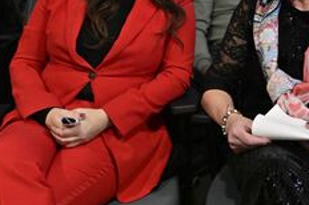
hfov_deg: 29.4
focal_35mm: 68
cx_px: 217
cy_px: 48
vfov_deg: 19.8
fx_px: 583
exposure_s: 1/125
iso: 5000
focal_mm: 35
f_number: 4.5
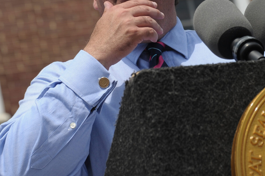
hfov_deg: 7.7
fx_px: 1963
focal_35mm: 267
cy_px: -5
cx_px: 135
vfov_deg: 5.1
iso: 200
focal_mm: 125
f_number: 6.3
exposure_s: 1/640
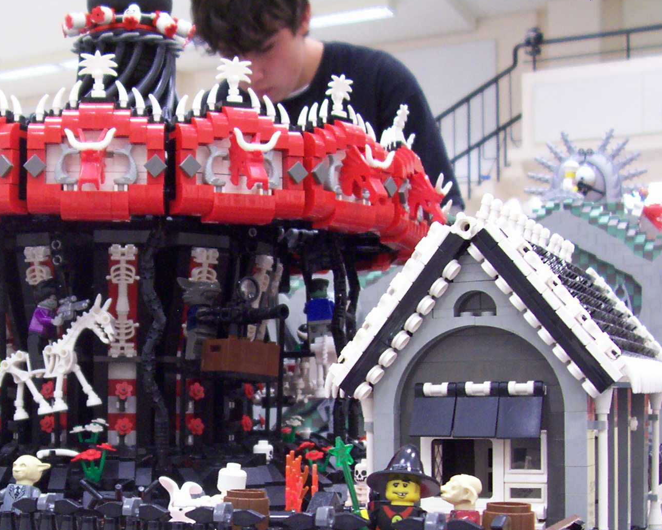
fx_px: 1156
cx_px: 169
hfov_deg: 31.4
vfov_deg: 25.3
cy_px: 435
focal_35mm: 59
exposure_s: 1/11.2
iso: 160
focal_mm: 5.6
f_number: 2.7
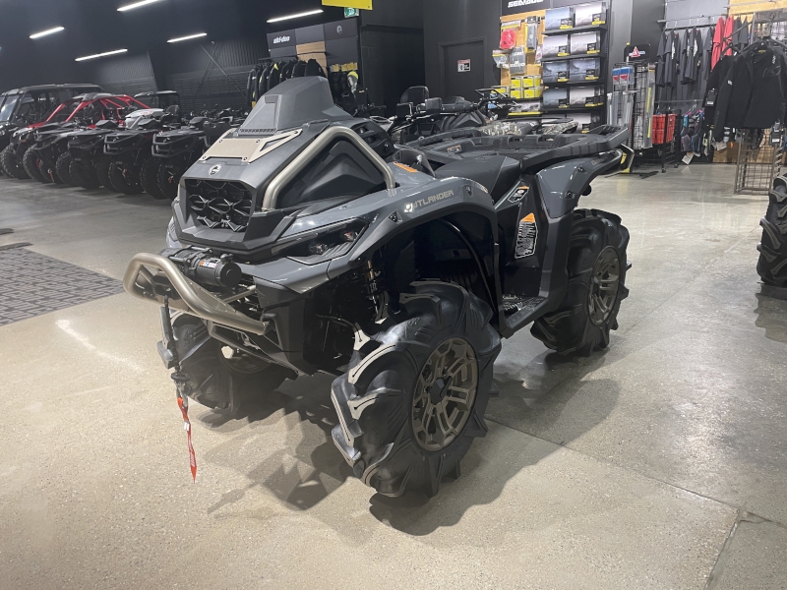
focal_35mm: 26
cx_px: 394
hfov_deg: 67.3
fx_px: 591
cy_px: 295
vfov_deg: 53.1
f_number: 1.6
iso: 125
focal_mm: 4.2
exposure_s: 1/60
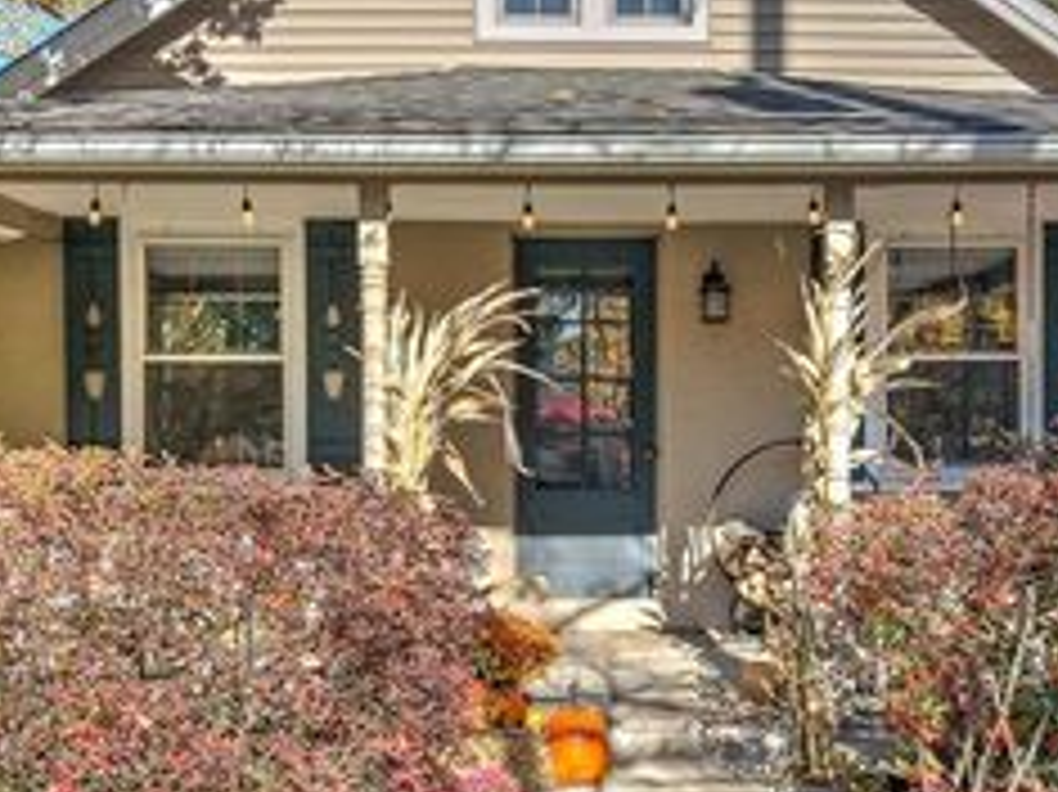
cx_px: 590
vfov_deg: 28.5
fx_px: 1558
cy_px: 443
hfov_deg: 37.5
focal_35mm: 51
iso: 200
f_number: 1.8
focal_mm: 8.7
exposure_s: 1/1600
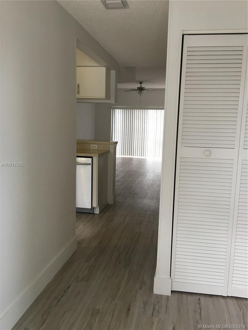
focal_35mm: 29
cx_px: 124
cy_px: 165
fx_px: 277
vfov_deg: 61.7
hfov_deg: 48.2
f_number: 2.2
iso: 25
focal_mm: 4.15
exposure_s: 1/15
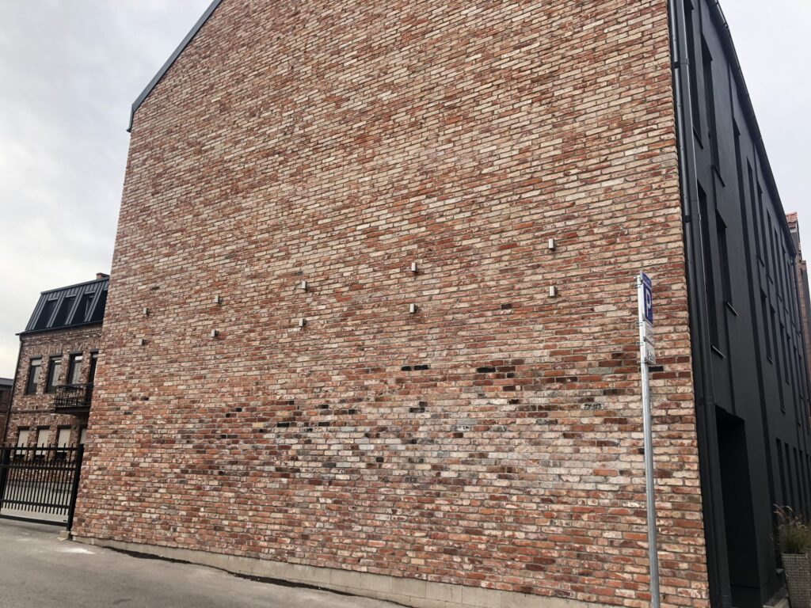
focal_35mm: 28
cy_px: 304
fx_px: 656
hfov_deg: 63.4
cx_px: 406
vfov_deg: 49.7
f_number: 1.8
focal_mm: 4
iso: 20
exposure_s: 1/716
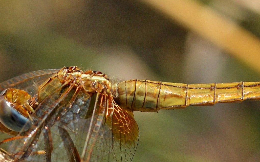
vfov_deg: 4.1
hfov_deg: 6.5
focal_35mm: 321
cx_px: 90
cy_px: 134
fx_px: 2275
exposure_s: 1/500
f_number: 13
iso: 640
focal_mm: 90
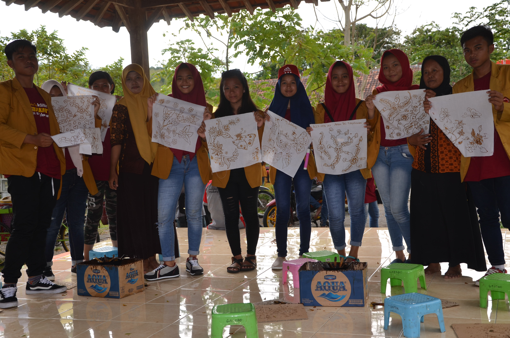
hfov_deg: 41.2
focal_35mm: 48
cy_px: 169
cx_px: 255
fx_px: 679
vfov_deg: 28.0
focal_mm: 32
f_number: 4.5
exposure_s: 1/250
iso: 100
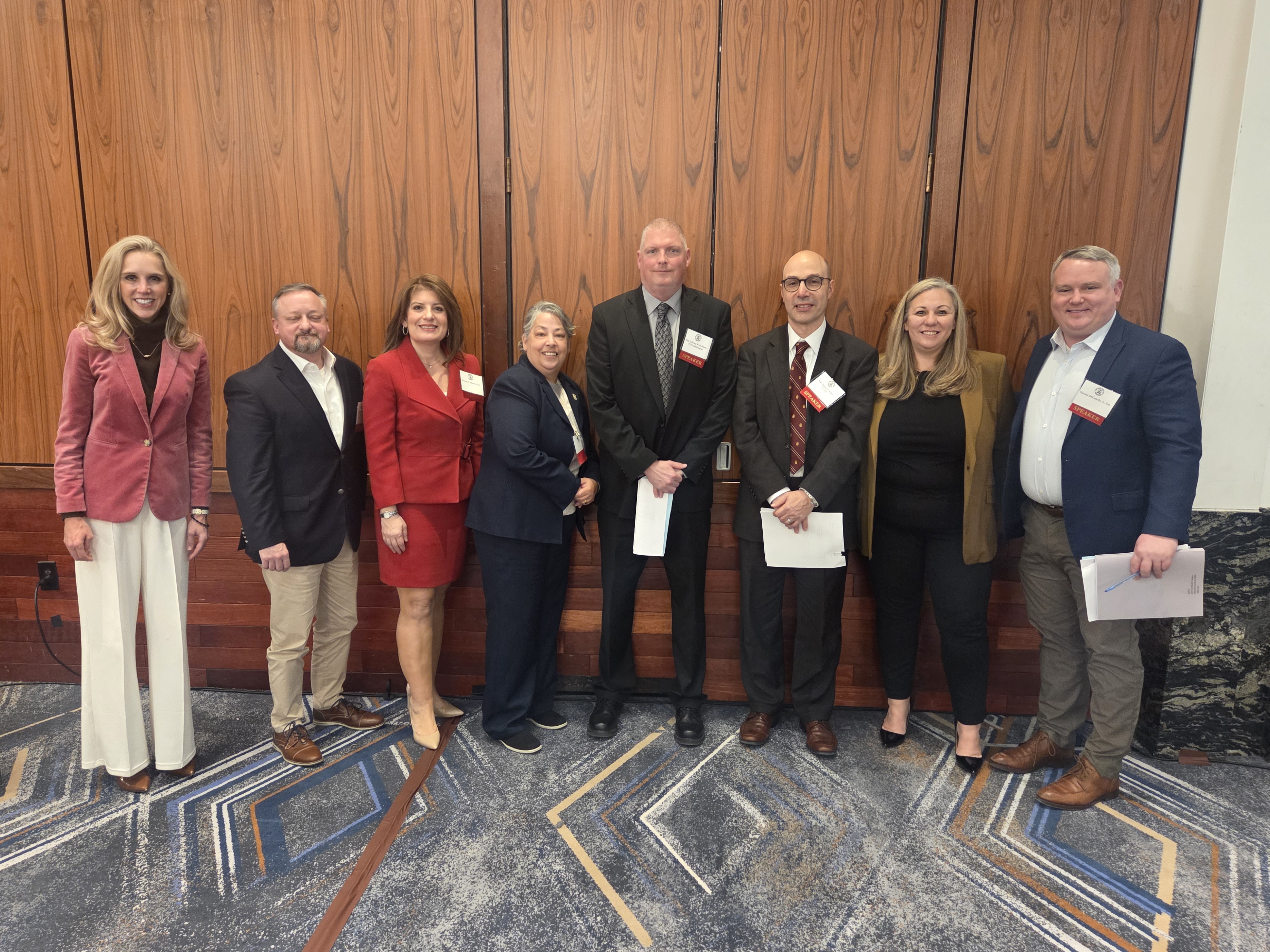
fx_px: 917
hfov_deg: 69.4
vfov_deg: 54.9
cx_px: 626
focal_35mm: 25
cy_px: 482
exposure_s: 1/120
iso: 1250
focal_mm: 5.4
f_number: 1.8
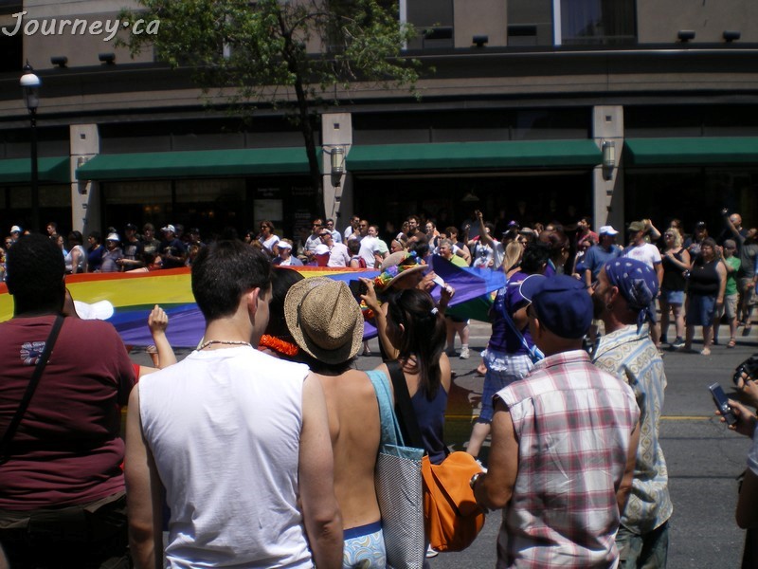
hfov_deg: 49.0
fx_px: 832
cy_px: 284
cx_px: 379
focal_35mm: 38
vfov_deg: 37.7
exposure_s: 1/500
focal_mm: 6.3
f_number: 4.6
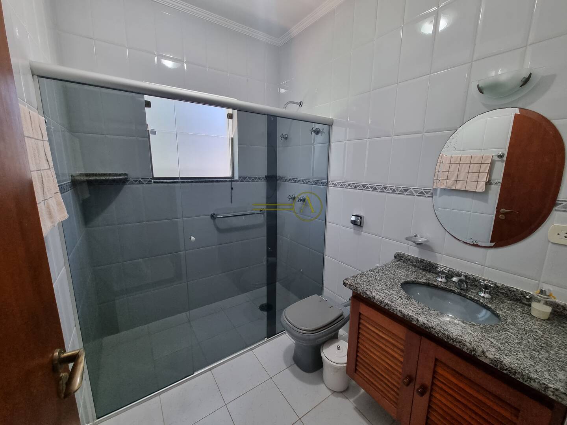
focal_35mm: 13
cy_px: 212
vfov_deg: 89.9
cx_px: 284
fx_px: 213
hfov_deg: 106.2
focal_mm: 2.2
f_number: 2.2
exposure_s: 1/40
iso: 400
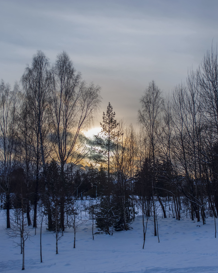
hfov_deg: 25.6
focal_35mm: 60
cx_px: 109
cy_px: 151
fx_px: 481
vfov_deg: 31.6
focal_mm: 35
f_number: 5
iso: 200
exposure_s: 1/3200
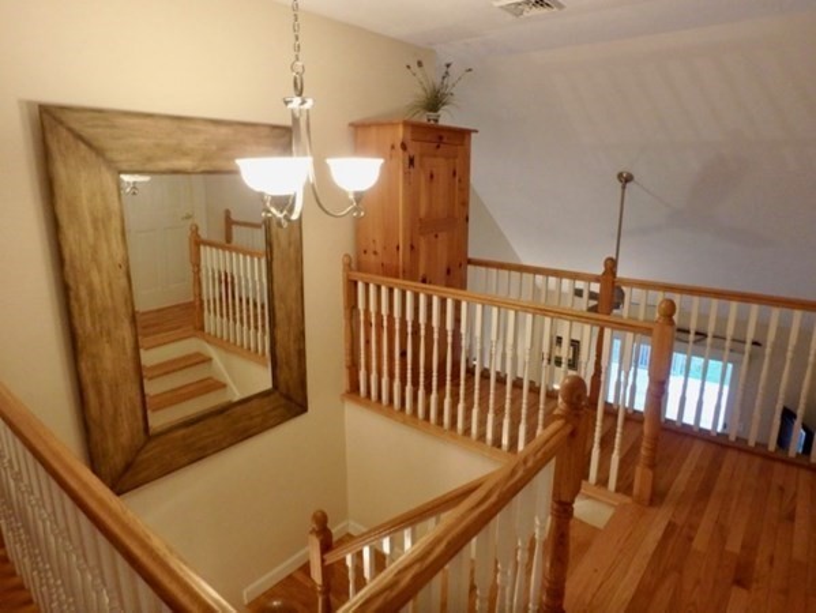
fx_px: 495
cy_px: 306
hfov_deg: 79.0
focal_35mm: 21
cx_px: 408
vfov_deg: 63.5
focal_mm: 3.7
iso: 500
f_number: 3.5
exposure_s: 1/30
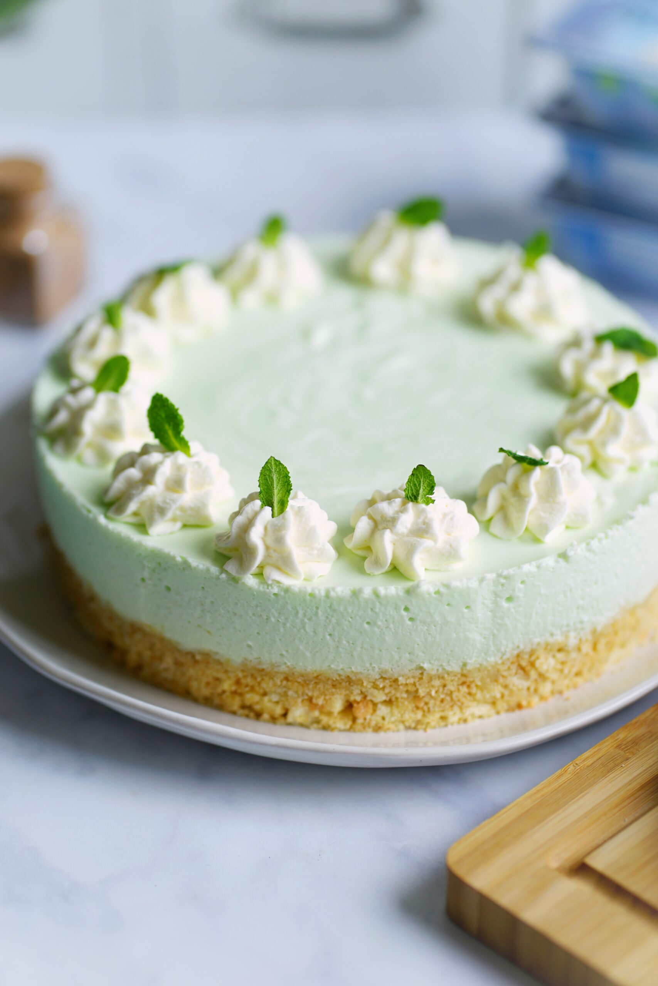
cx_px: 329
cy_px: 493
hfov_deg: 16.1
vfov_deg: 23.9
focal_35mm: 85
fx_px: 2330
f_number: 2.5
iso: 200
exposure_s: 1/100
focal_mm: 85
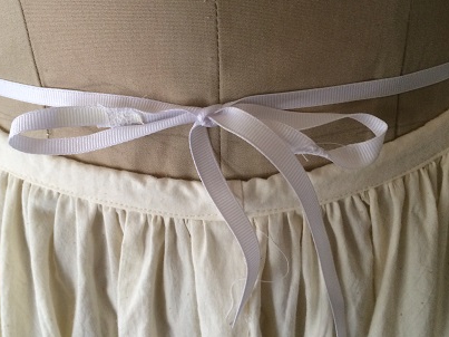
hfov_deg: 51.4
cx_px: 216
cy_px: 149
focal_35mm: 36
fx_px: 467
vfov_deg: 39.6
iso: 125
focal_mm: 4.15
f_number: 2.2
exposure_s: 1/30
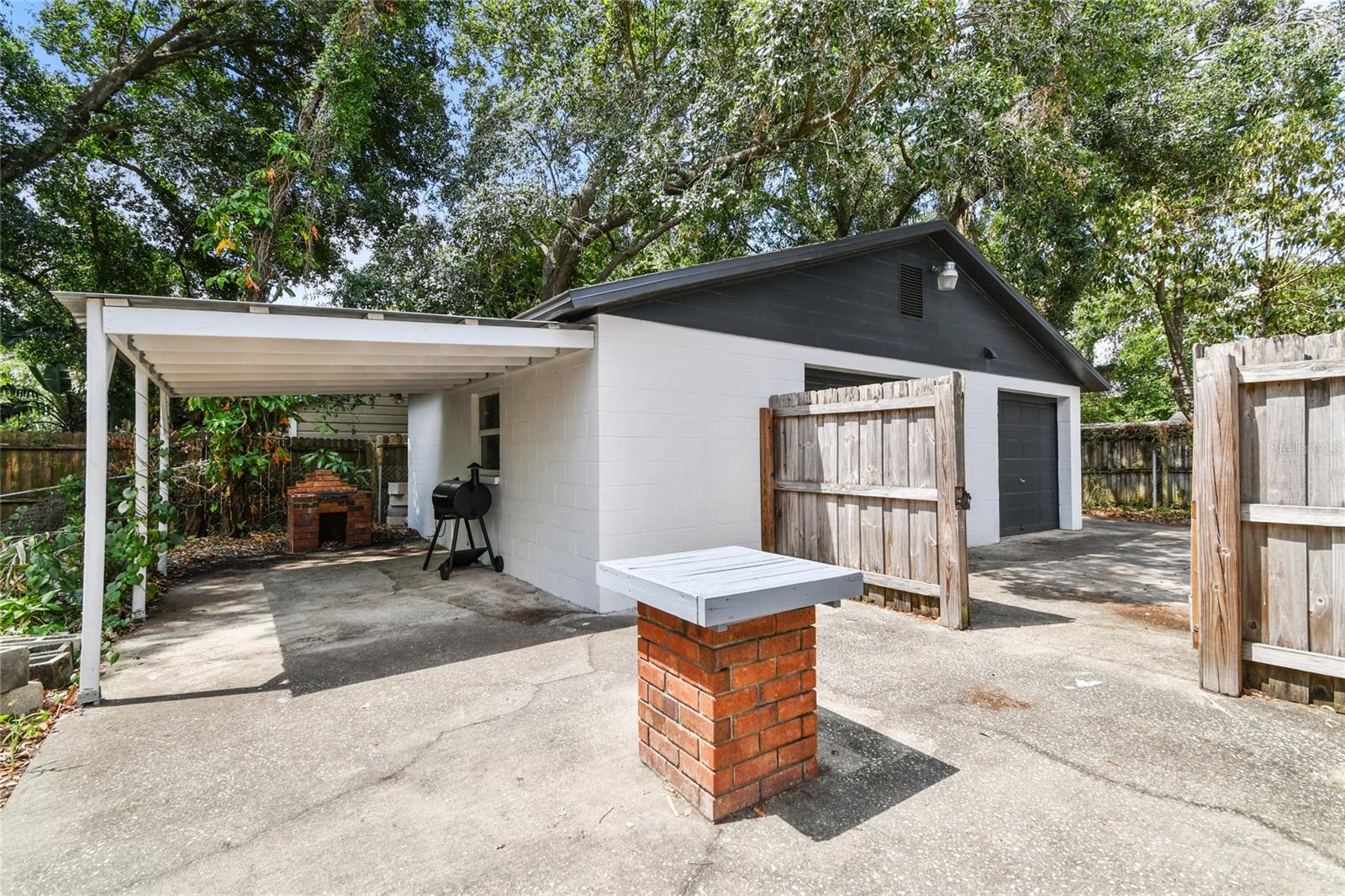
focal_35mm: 15
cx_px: 672
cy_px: 448
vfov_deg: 77.3
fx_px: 560
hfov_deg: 100.4
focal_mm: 10
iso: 100
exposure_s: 1/100
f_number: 7.1
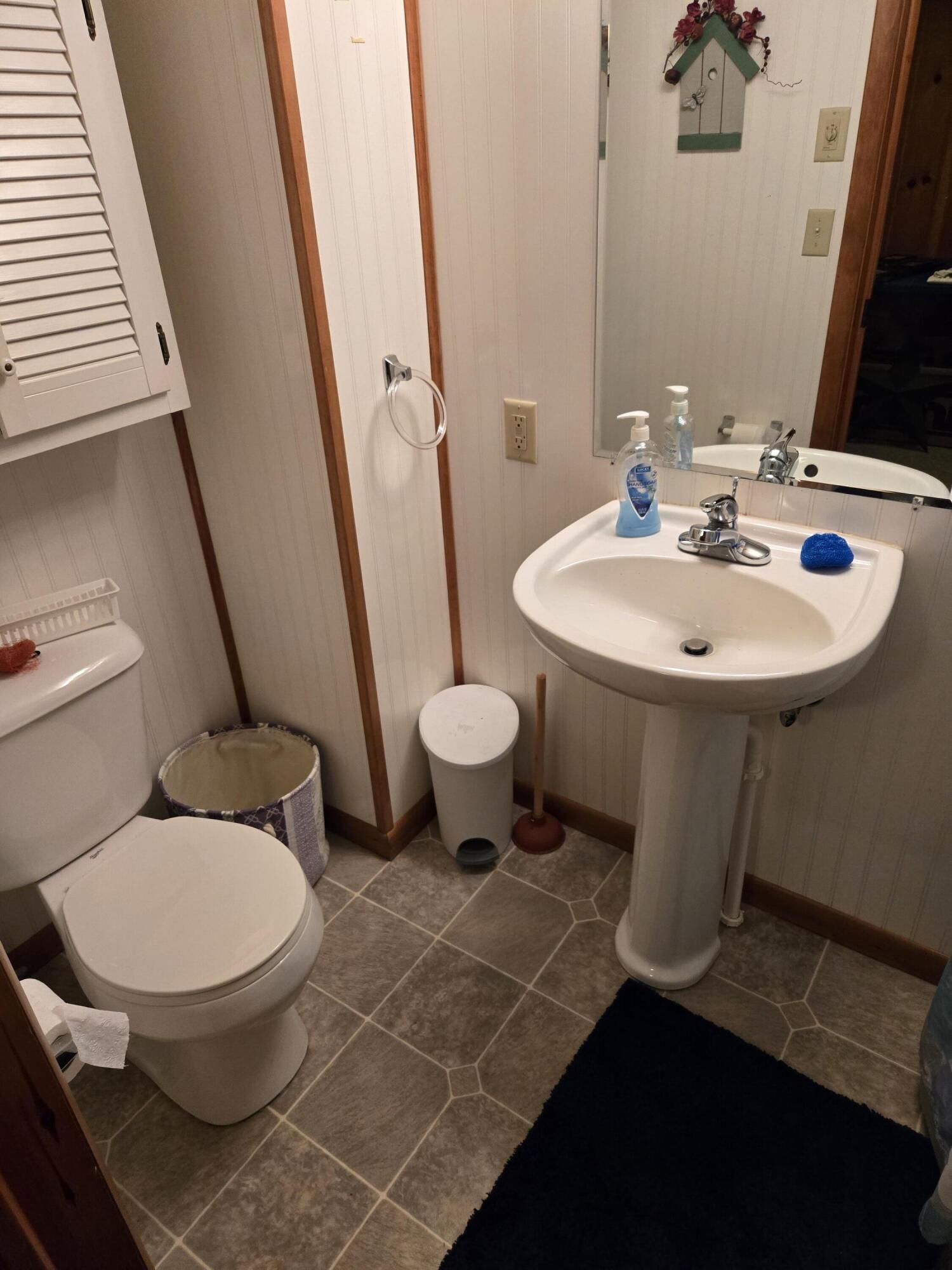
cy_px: 635
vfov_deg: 73.9
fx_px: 843
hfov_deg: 58.9
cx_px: 476
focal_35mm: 23
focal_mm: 5.4
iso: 500
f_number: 1.8
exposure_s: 1/120
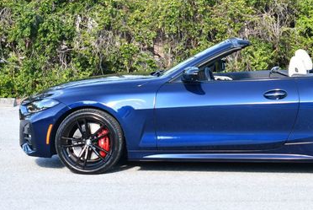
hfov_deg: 12.4
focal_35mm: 165
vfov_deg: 8.3
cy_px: 48
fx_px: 1436
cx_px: 254
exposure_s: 1/250
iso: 360
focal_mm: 48
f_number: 5.6
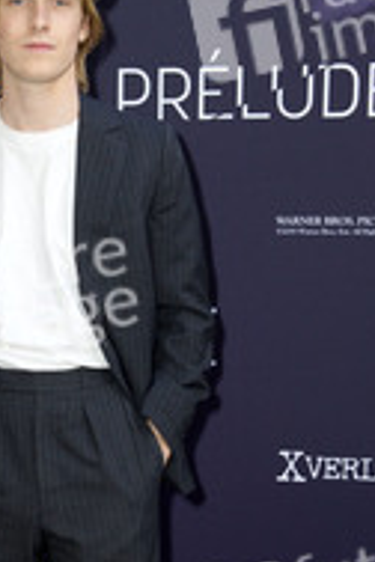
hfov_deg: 15.3
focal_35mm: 89
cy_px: 458
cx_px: 73
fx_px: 1391
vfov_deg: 22.5
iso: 800
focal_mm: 42
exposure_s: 1/160
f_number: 4
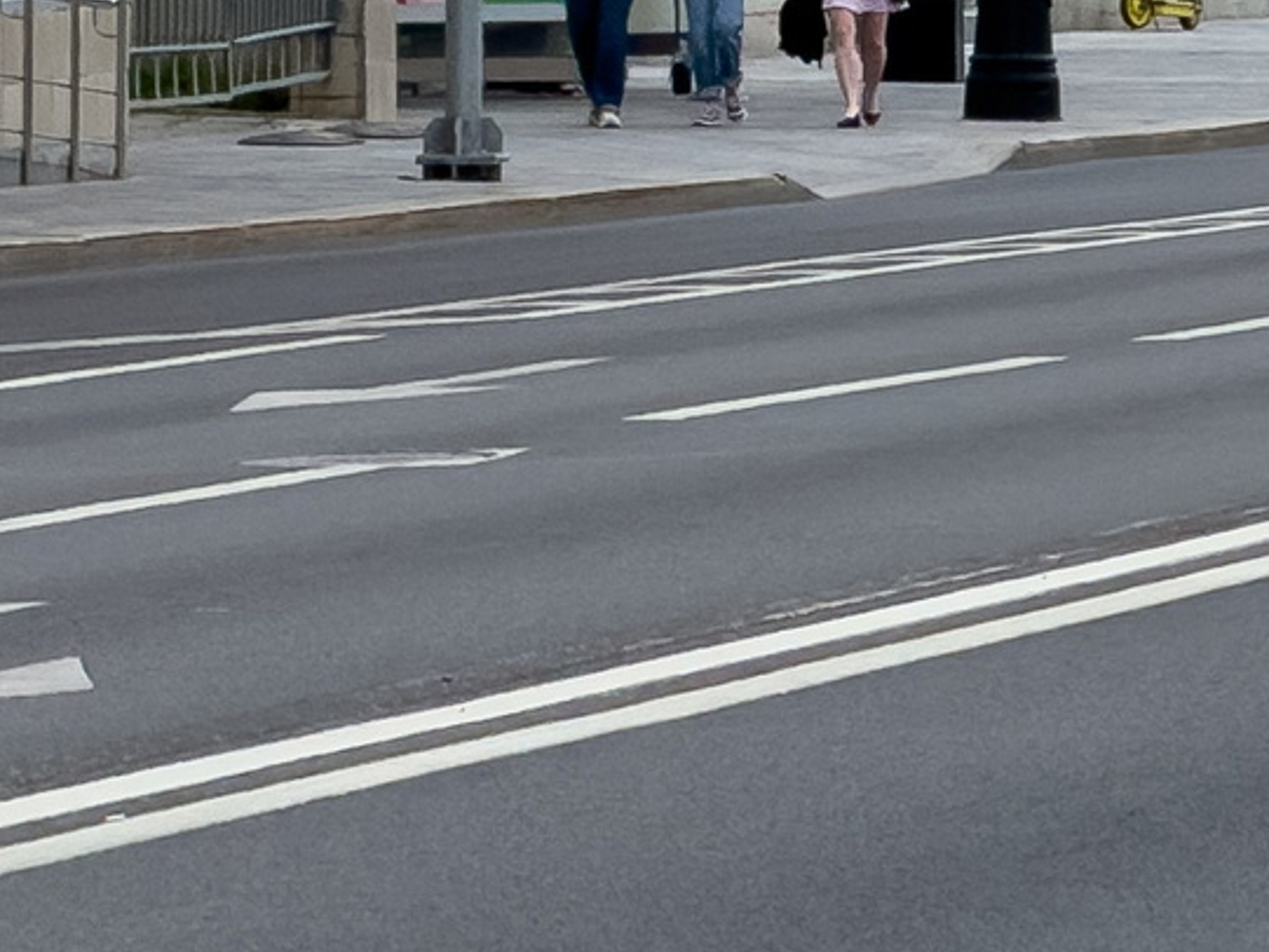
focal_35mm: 568
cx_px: 1869
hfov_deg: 3.5
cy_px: -1292
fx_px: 20827
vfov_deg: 2.6
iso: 50
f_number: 2.8
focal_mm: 15.66
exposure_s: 1/540
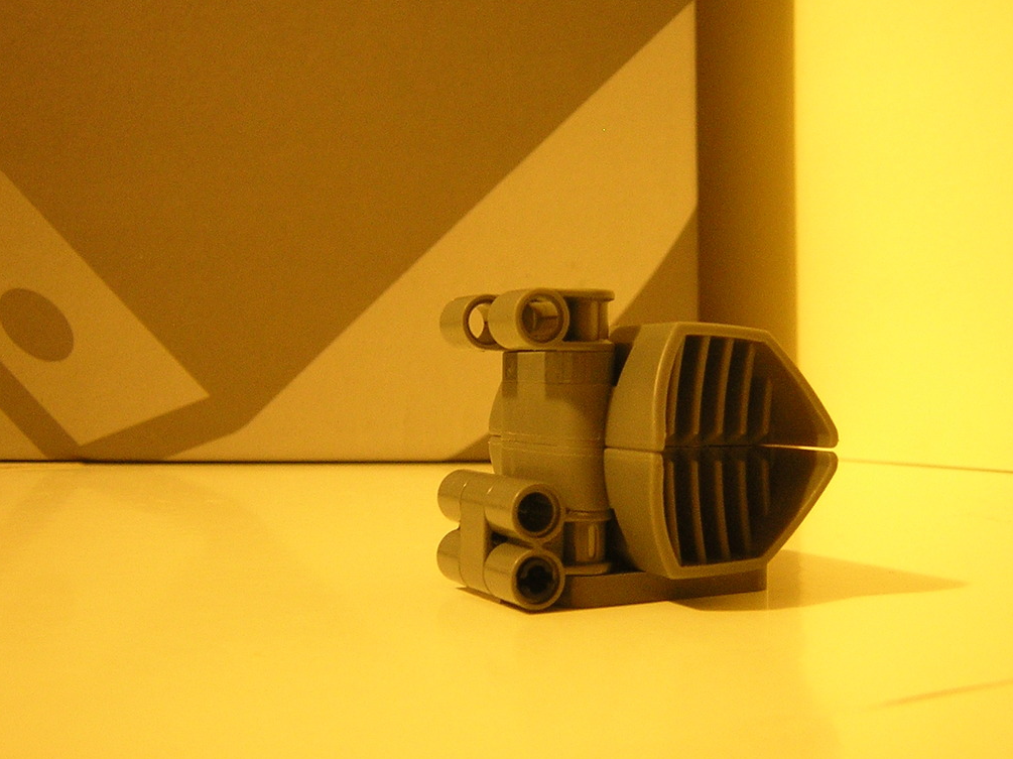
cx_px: 562
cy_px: 307
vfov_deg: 33.5
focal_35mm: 43
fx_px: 1258
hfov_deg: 43.8
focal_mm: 4.7
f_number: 2.6
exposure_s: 1/3.6
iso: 335
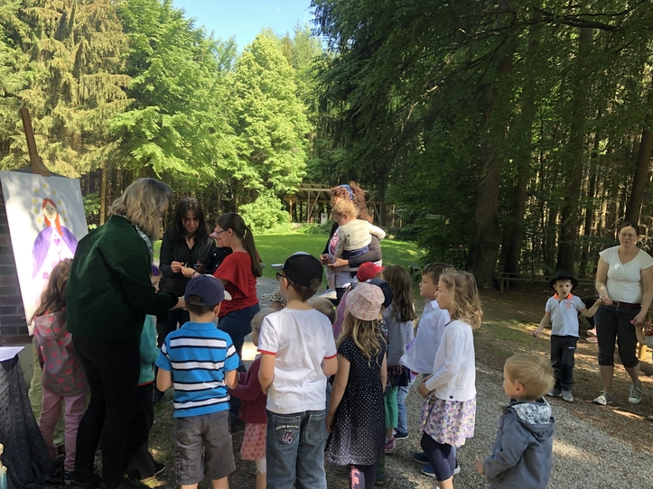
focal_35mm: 31
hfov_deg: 58.4
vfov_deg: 45.4
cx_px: 327
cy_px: 263
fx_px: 585
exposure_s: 1/120
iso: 25
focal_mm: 4
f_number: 1.8
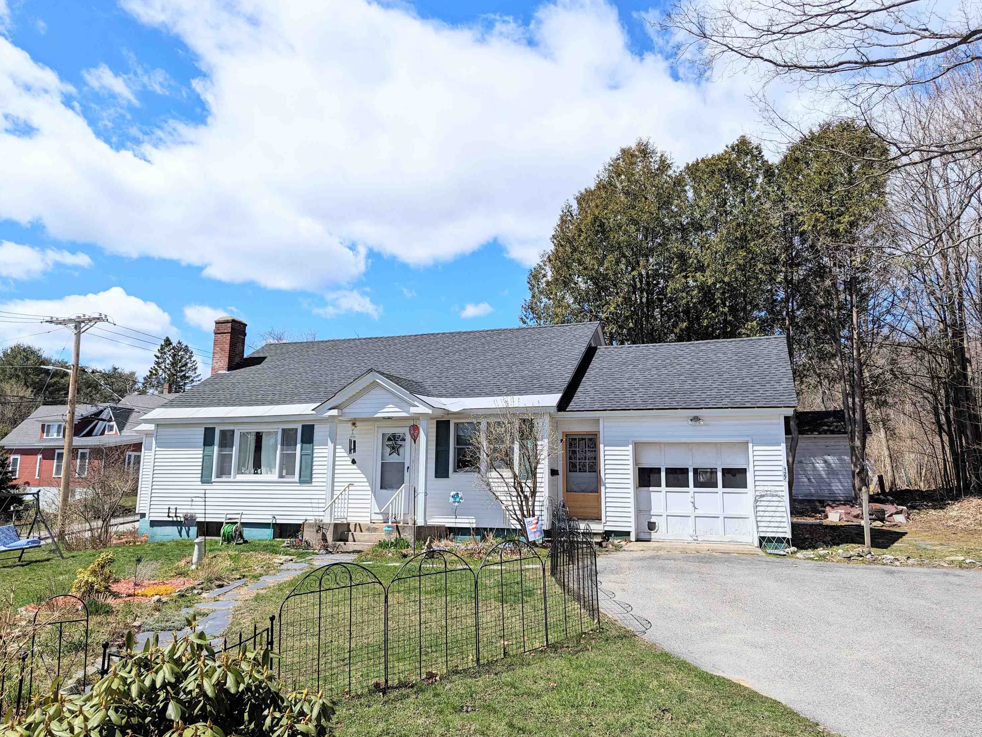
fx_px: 709
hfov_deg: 69.4
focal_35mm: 25
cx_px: 501
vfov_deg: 54.9
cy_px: 365
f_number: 1.85
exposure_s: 1/3236
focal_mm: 6.81
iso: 48
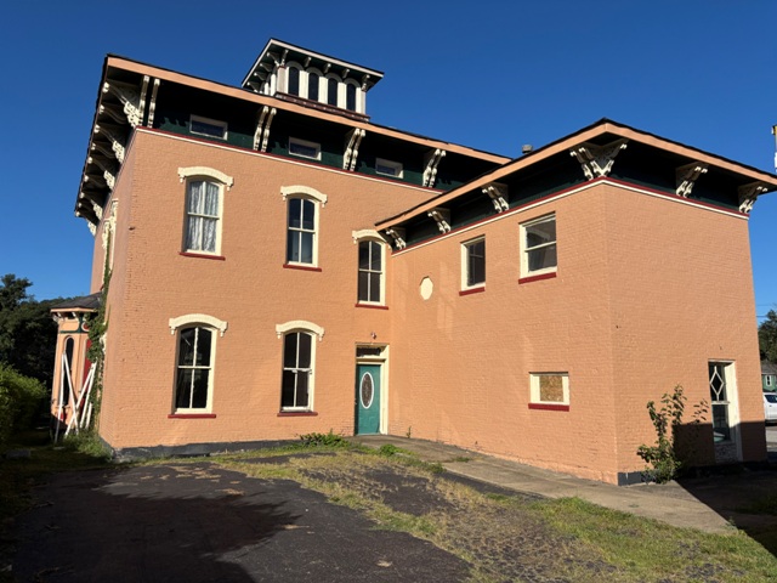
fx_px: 584
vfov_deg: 53.1
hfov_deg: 67.3
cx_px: 388
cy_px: 292
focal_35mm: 26
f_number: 1.6
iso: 50
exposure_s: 1/6711
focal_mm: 5.96
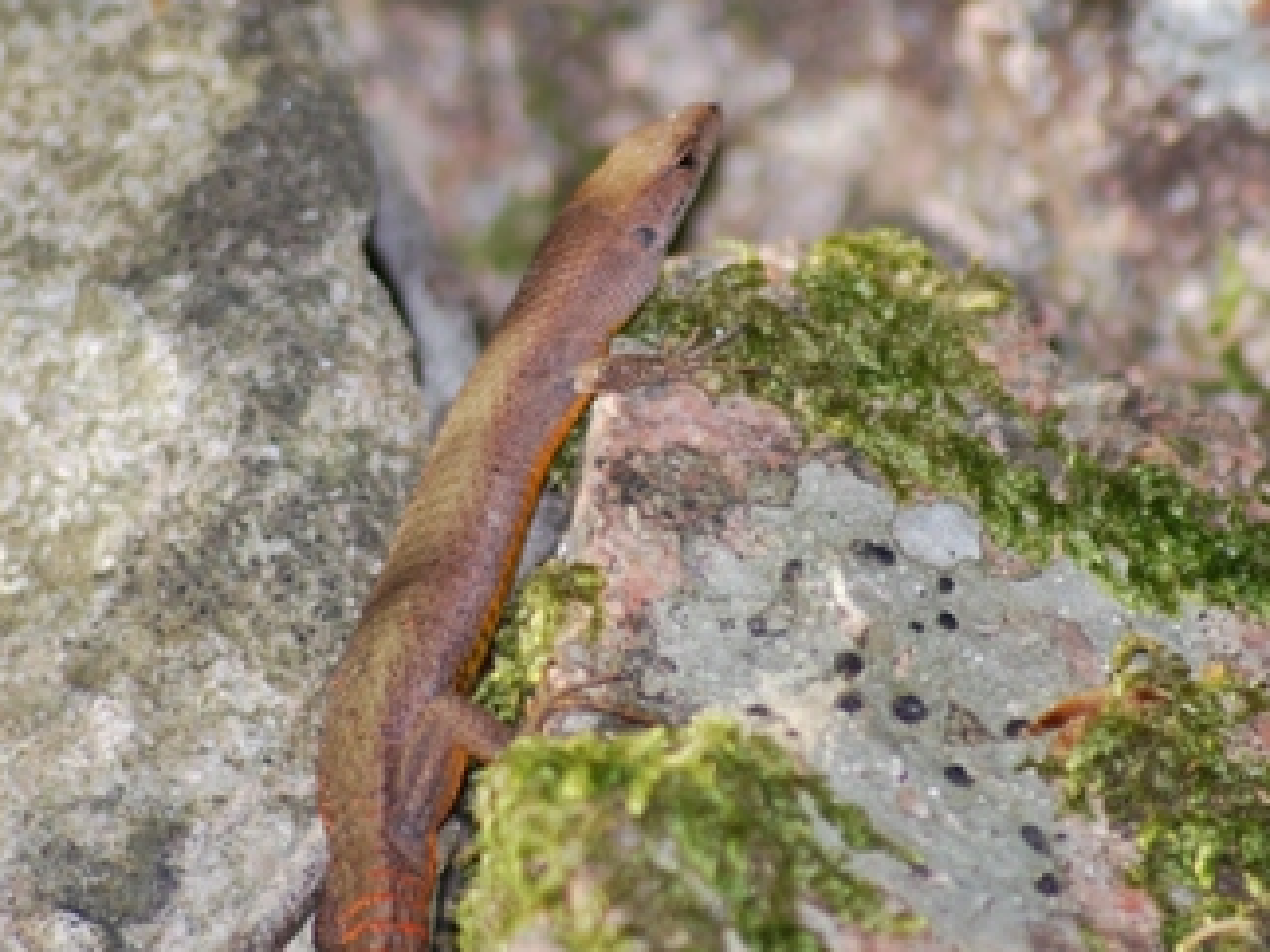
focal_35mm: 858
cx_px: 523
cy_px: 374
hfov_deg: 2.3
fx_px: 31467
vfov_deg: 1.7
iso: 200
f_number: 5.6
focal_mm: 300
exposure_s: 1/60
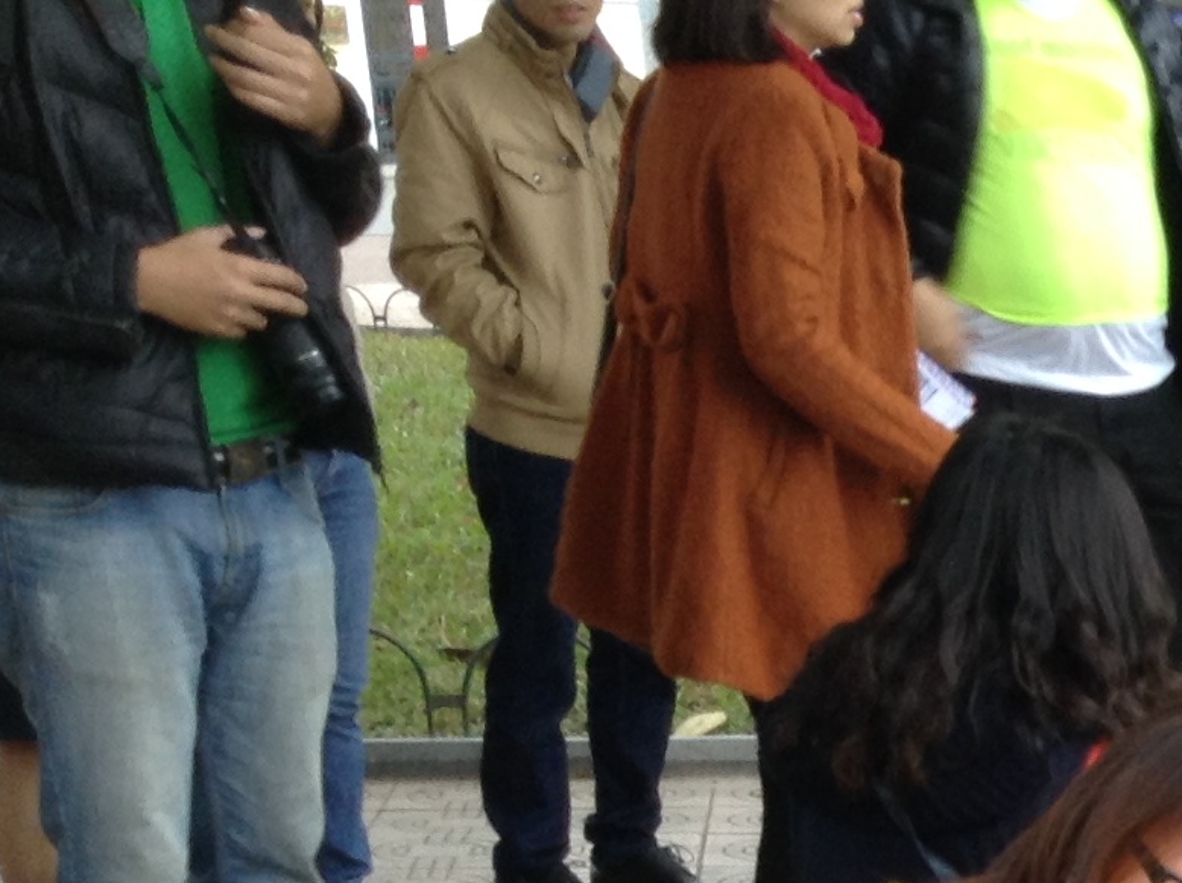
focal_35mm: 110
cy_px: 1448
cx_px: 1960
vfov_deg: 12.5
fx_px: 3750
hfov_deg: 15.9
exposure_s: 1/24
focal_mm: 3.3
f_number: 2.4
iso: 32
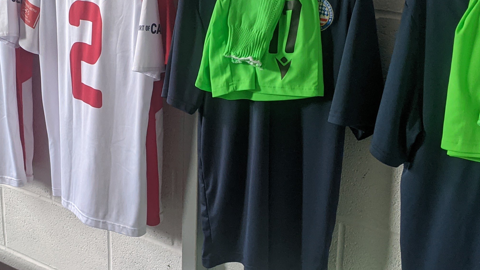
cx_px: 155
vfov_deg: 20.3
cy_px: 80
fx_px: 751
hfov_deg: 35.1
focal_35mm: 59
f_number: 1.8
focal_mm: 4.44
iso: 246
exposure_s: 1/100
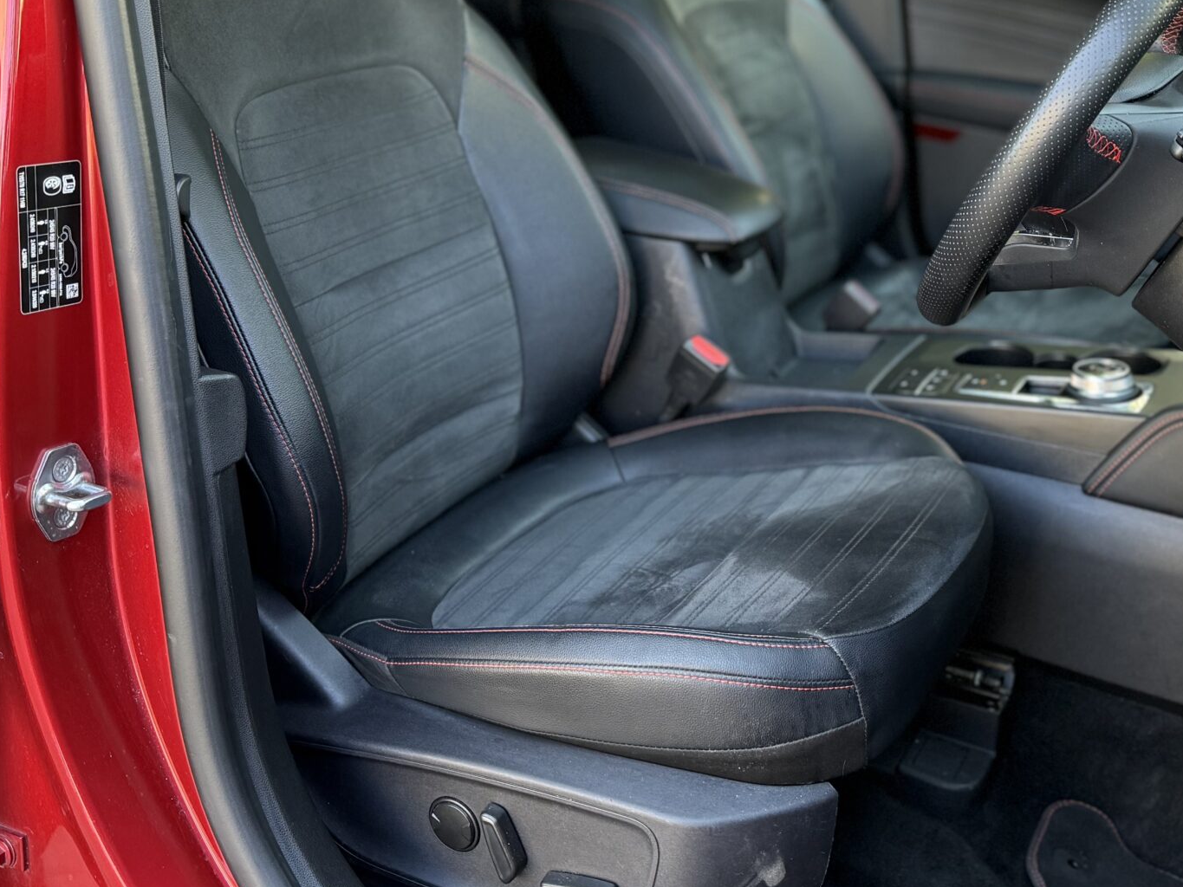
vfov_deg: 31.4
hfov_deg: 41.8
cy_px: 191
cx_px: 725
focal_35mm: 45
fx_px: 1538
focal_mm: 6.76
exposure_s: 1/121
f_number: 1.78
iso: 160
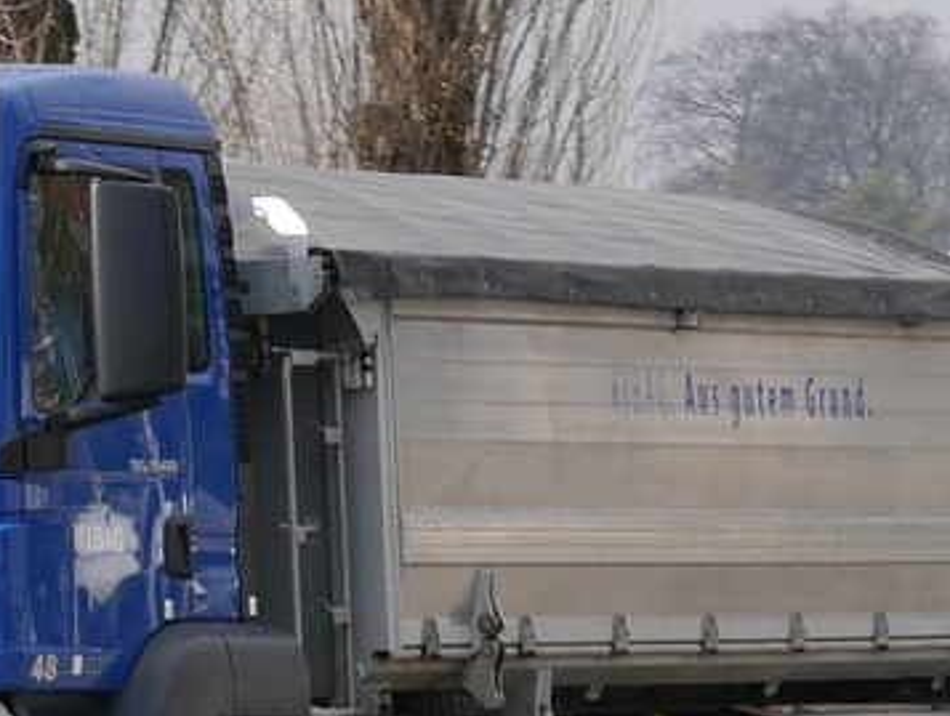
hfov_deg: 7.0
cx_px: 37
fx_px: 7752
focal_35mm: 282
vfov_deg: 5.3
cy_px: 578
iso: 160
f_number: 8
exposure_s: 1/320
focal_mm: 42
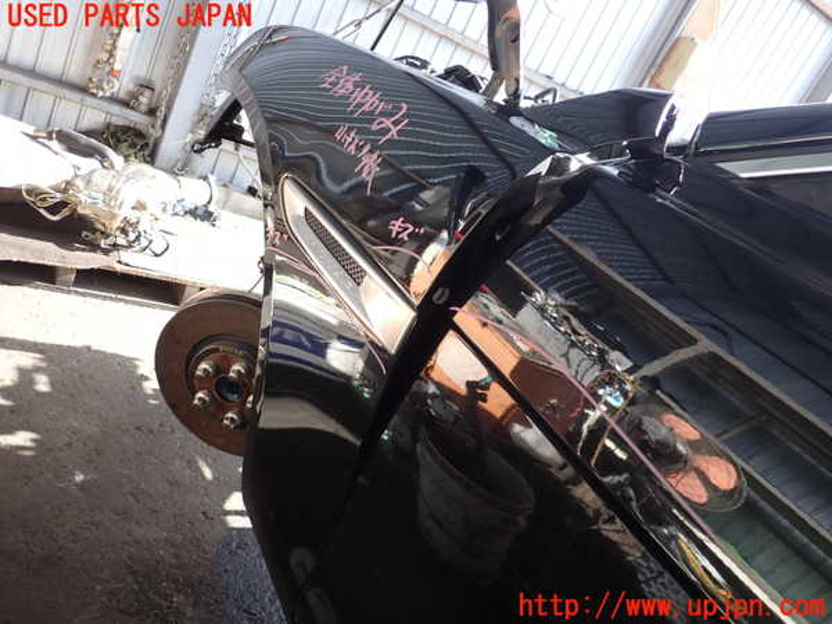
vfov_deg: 46.8
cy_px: 312
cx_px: 416
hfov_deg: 60.0
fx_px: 721
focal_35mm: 30
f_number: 2.3
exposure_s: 1/100
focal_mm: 5.4
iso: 100
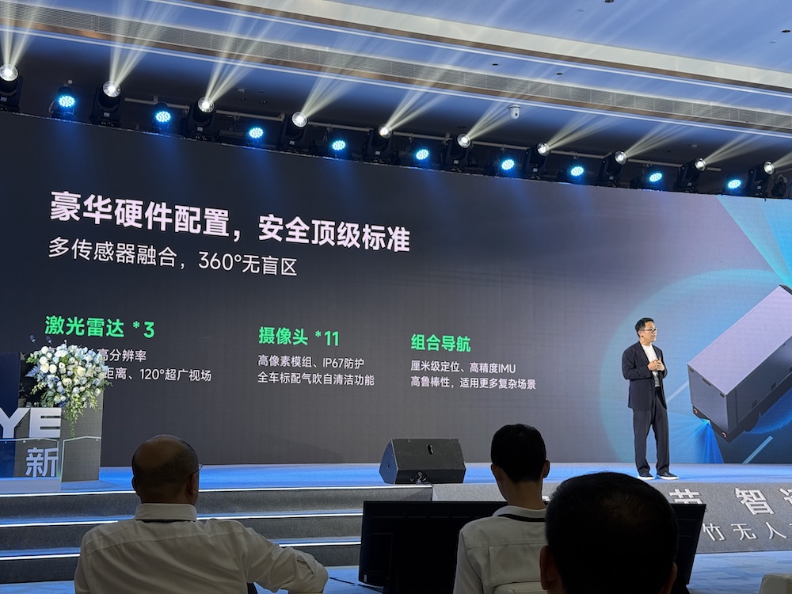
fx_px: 1098
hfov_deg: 39.7
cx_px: 396
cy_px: 297
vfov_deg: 30.3
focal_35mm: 48
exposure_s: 1/120
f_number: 1.78
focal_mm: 6.76
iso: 125
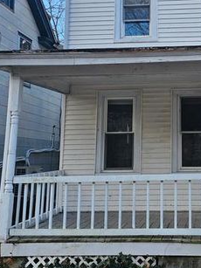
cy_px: 106
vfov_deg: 38.0
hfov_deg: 27.9
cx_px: 186
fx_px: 387
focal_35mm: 50
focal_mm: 6.3
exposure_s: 1/197
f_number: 1.7
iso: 10
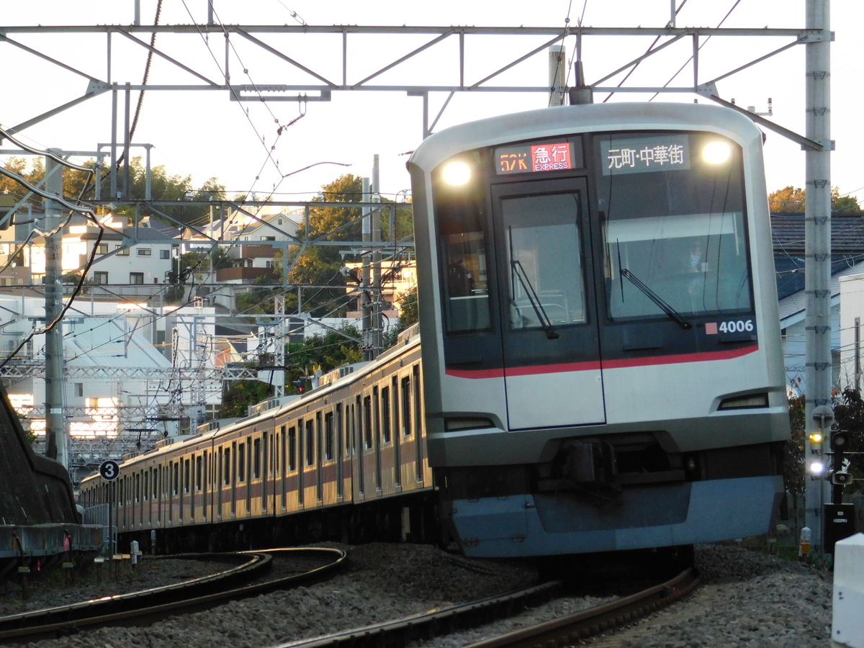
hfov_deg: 9.8
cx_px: 432
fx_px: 5042
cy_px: 324
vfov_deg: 7.4
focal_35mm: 202
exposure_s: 1/125
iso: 400
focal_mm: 35.9
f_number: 5.4
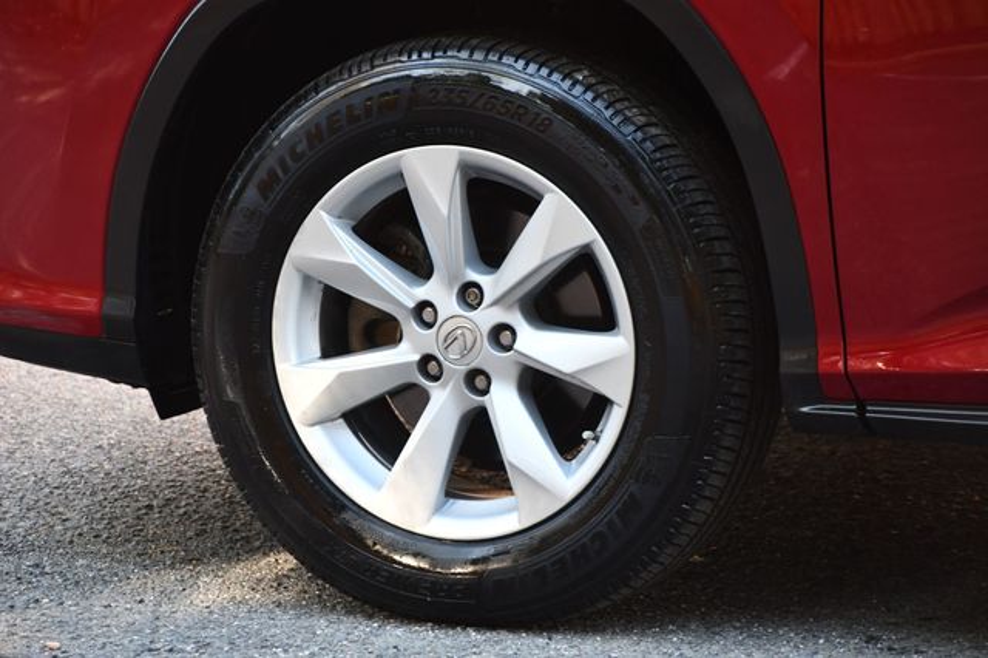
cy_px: 329
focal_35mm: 183
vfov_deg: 7.5
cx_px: 494
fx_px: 5020
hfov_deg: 11.2
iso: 800
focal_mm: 122
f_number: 4.8
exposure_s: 1/200
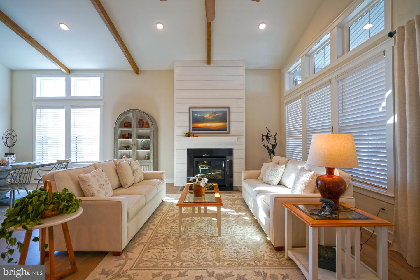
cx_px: 210
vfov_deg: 73.7
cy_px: 140
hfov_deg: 96.7
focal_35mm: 16
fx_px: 187
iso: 320
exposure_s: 1/160
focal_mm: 16
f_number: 4
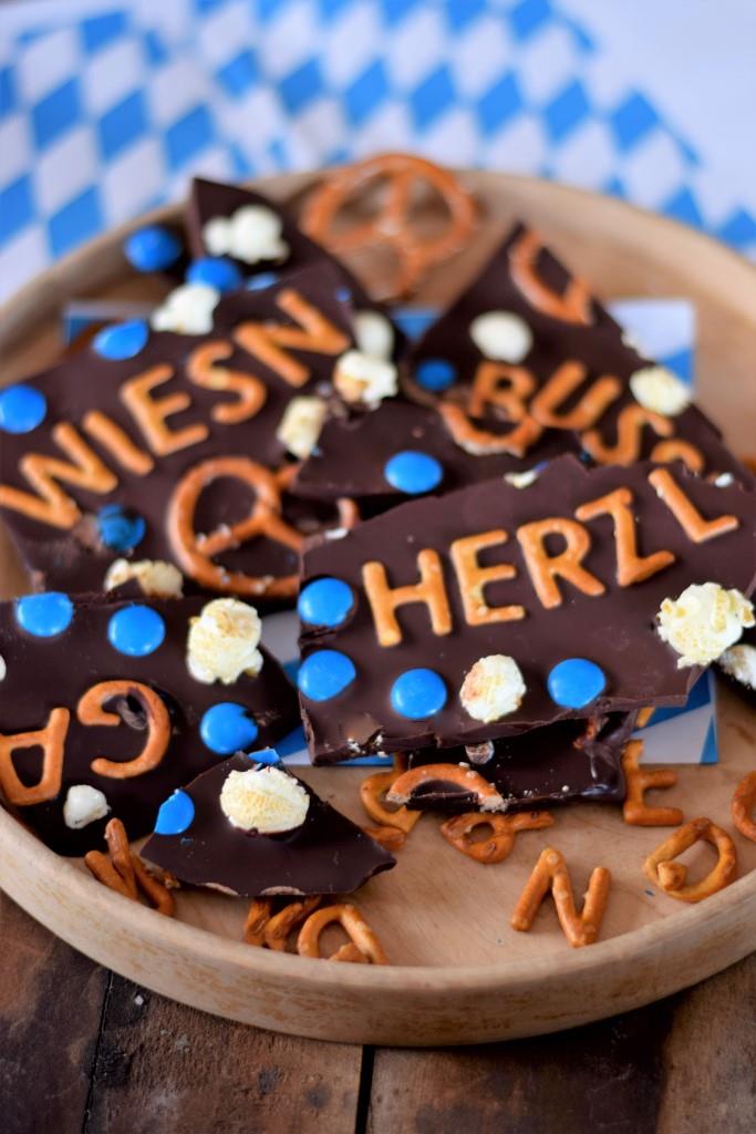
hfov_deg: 18.2
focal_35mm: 75
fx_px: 2362
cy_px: 567
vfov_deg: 27.0
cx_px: 378
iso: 250
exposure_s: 1/30
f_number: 1.8
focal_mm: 50
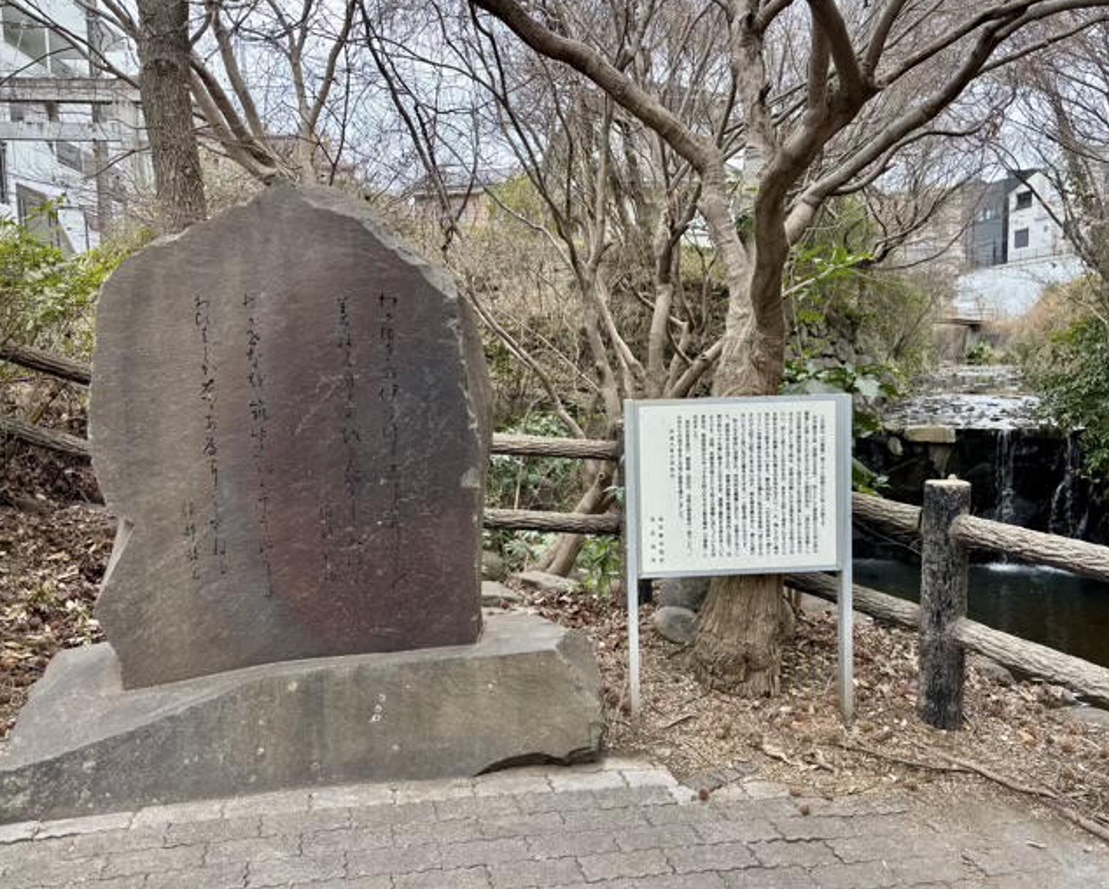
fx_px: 920
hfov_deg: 62.1
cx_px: 607
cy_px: 440
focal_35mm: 28
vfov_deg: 51.6
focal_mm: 5.96
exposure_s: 1/121
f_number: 1.6
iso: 40
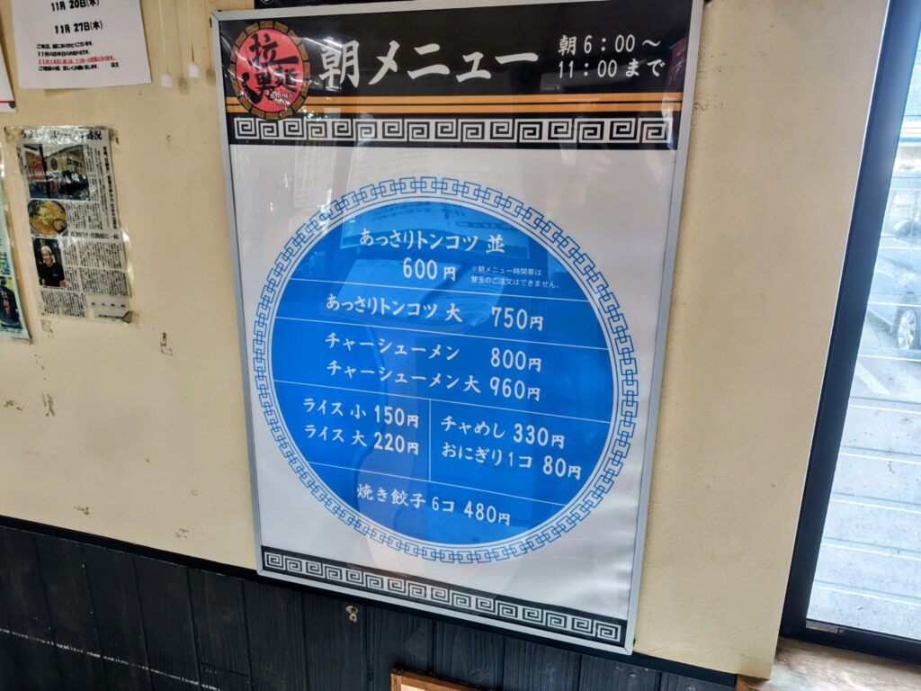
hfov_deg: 73.9
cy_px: 346
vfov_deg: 58.9
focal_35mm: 23
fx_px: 612
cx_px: 460
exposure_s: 1/60
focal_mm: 5.56
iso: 354
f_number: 1.9
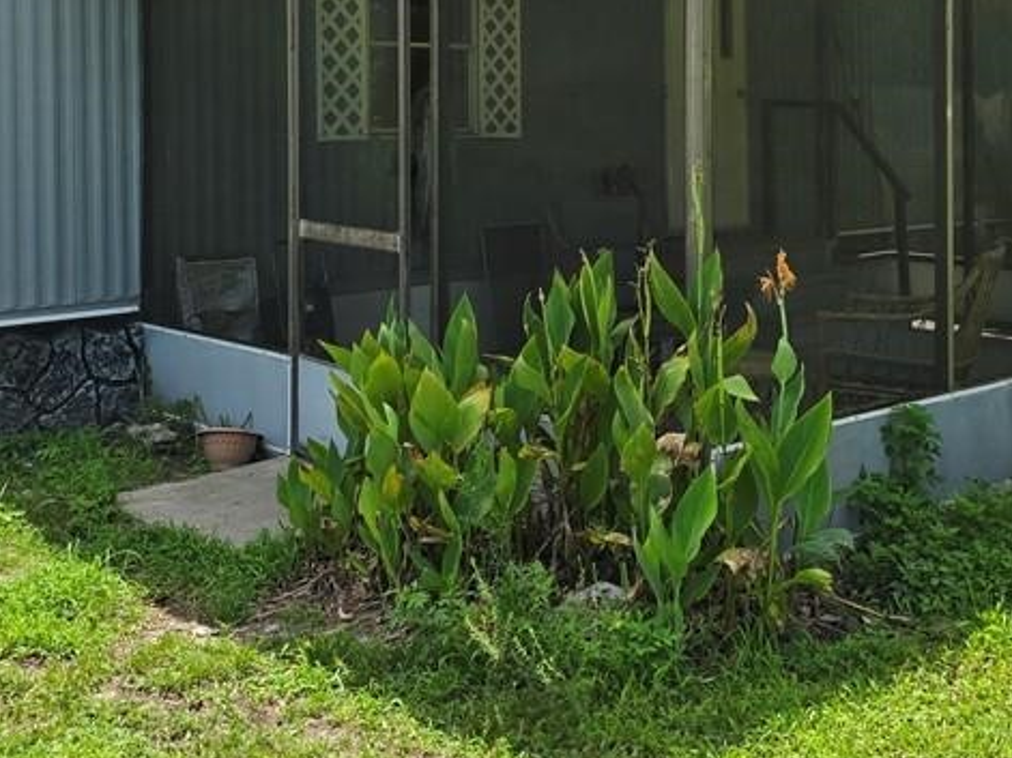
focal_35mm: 50
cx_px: 496
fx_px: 1461
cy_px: 116
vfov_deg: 28.3
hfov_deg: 38.2
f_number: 1.7
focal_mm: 6.3
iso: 12
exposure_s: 1/970
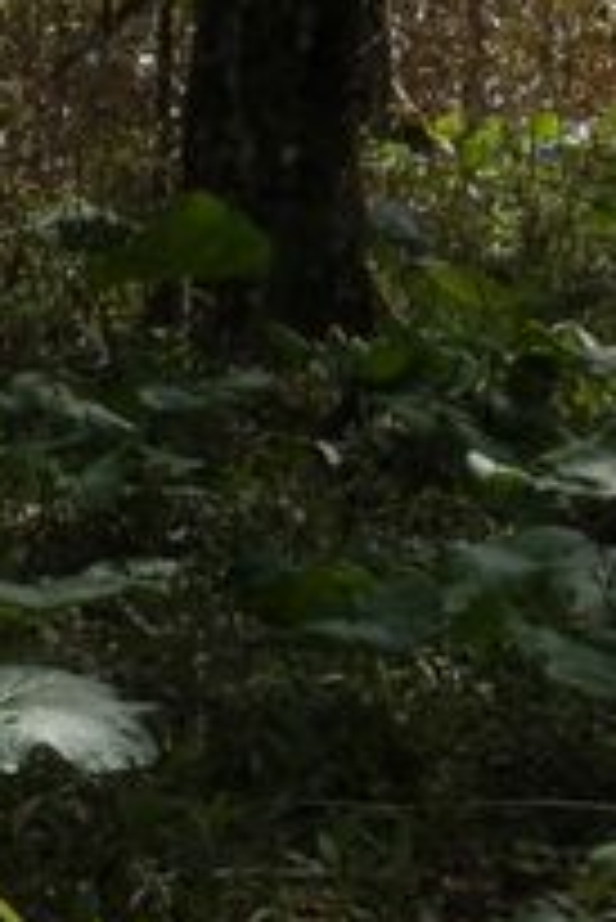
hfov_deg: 8.5
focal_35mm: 162
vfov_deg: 12.5
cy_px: 949
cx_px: 162
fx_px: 4151
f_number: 3.7
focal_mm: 7.3
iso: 80
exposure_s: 1/640
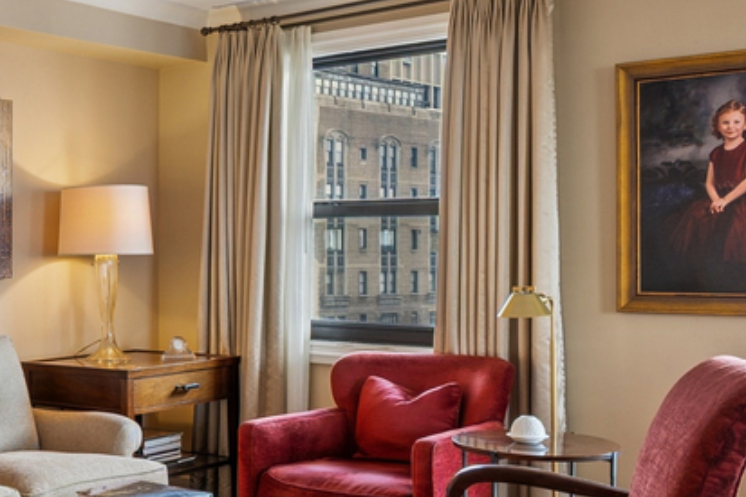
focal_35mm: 55
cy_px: 278
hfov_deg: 34.2
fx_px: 1139
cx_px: 68
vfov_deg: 24.6
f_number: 9.5
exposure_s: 1/10
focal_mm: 14
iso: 200
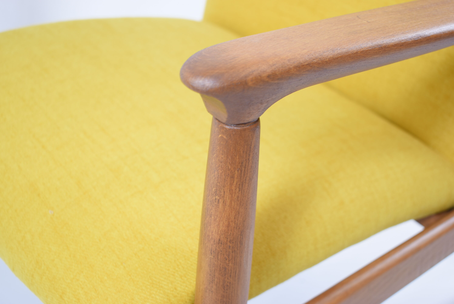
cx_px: 227
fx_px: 644
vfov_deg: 26.5
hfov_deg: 38.9
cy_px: 152
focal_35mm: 51
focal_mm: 34
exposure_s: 1/8
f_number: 4.5
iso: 100
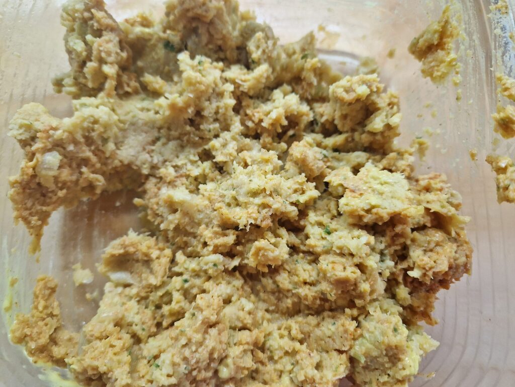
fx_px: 342
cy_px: 194
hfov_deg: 73.9
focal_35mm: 23
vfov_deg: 58.9
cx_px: 258
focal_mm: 5.4
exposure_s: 1/100
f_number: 1.8
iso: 160
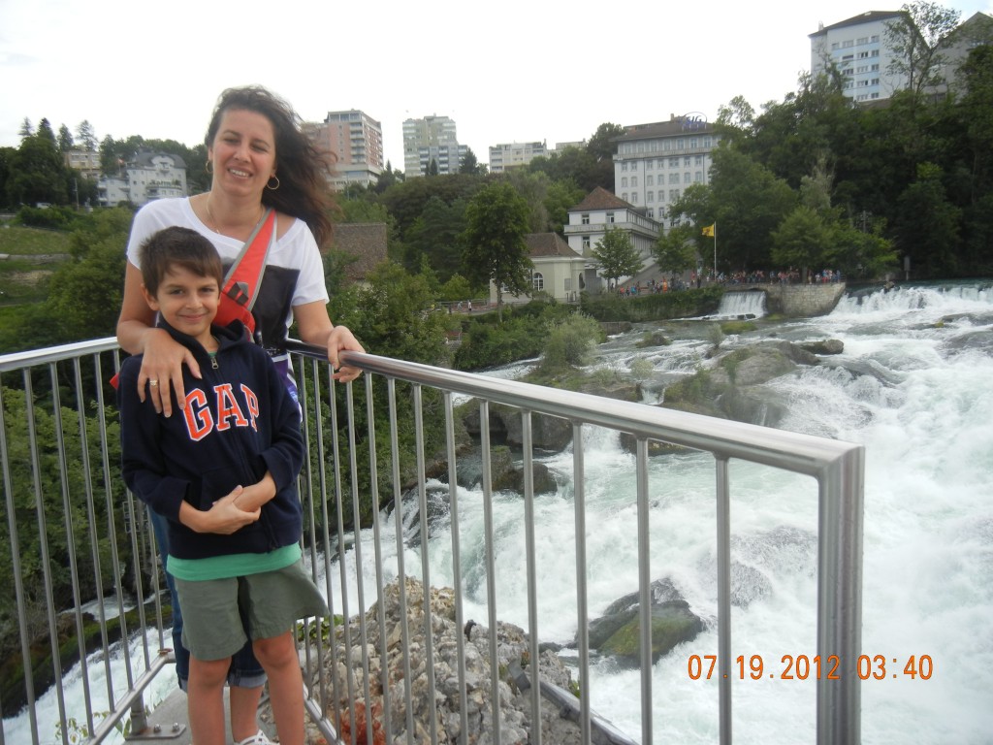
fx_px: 861
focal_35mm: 30
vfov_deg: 46.8
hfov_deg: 60.0
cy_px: 372
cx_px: 496
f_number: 3.5
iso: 160
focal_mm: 5.4
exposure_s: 1/847
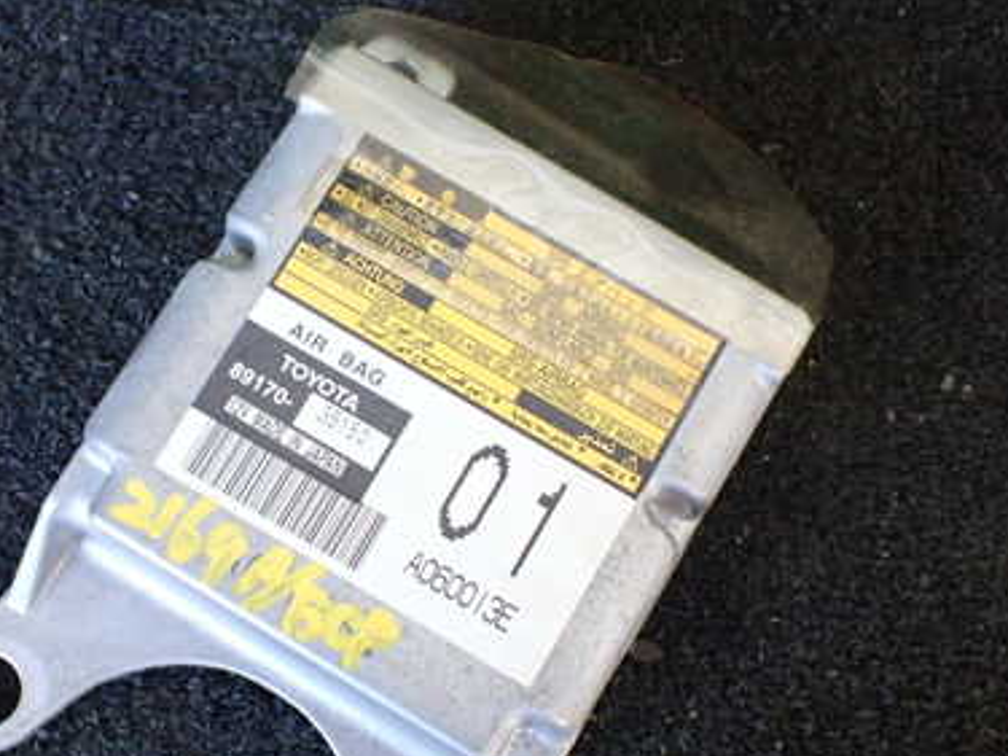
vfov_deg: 30.1
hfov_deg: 39.5
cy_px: 495
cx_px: 392
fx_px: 1397
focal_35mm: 48
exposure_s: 1/100
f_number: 2.3
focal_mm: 5.4
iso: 800
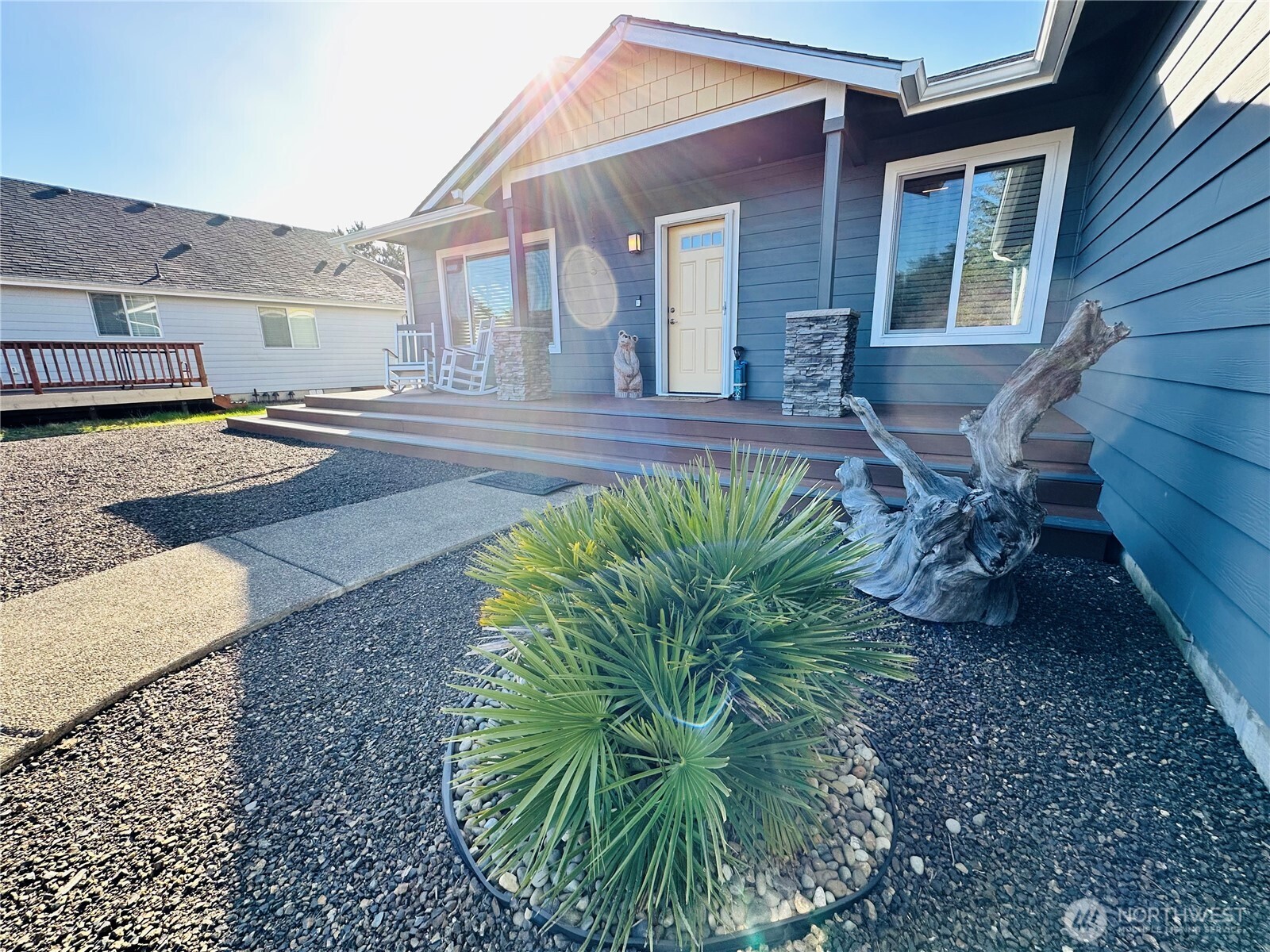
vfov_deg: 85.7
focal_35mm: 14
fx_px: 514
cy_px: 476
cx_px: 635
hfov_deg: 102.1
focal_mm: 2.22
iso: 40
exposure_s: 1/270
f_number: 2.2
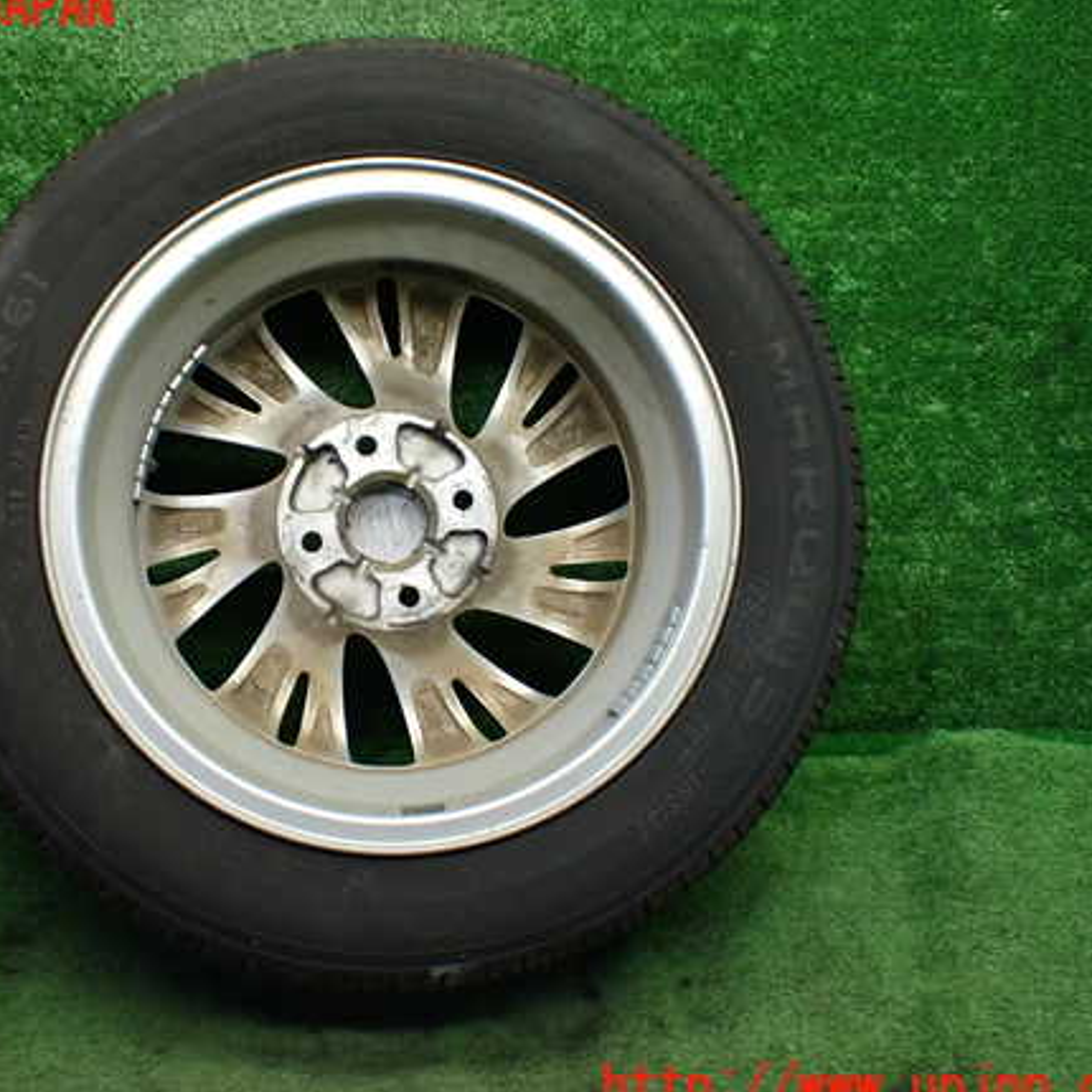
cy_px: 549
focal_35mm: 37
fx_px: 1321
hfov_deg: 44.6
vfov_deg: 44.9
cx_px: 414
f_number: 2.3
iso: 400
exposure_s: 1/125
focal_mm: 5.4
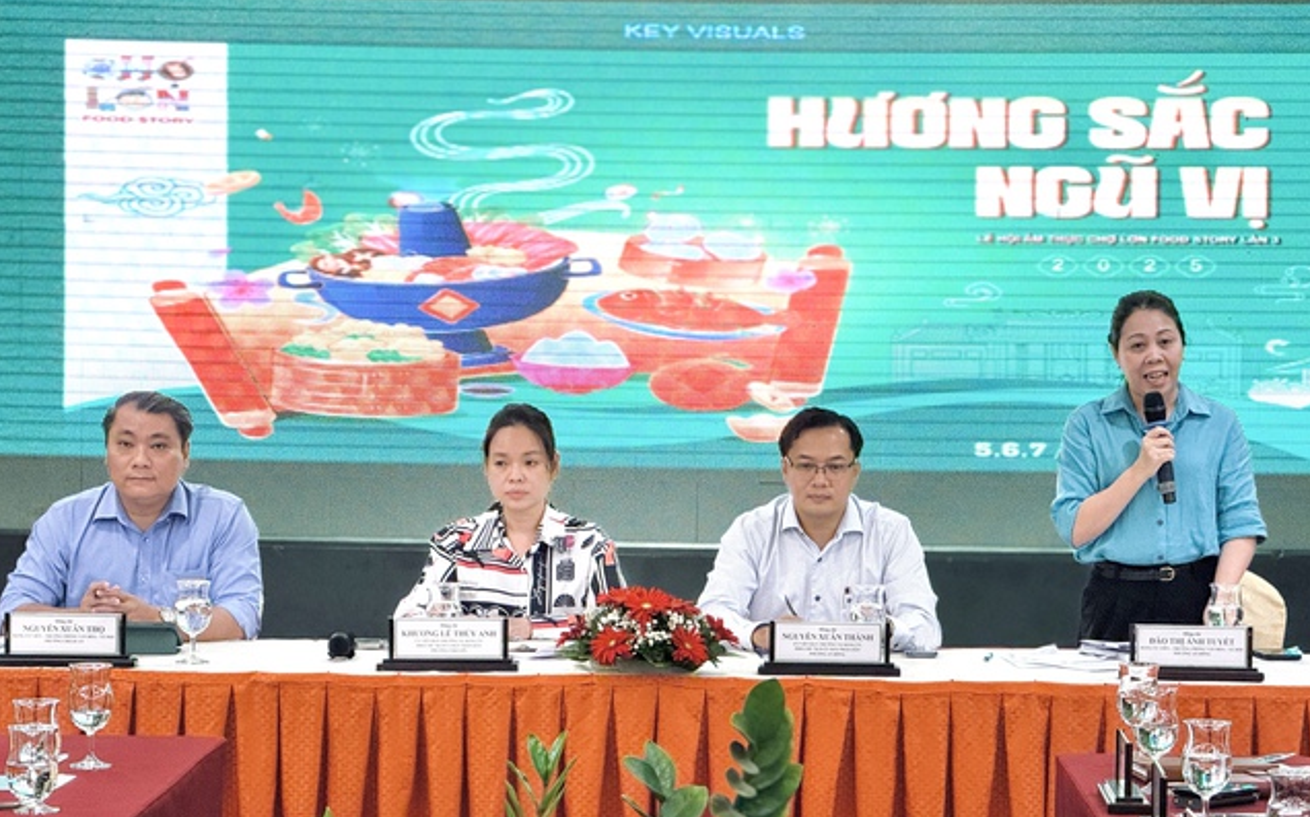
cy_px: 459
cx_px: 655
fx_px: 4568
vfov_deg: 10.2
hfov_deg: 16.3
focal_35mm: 128
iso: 160
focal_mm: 15.66
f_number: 2.8
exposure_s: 1/102
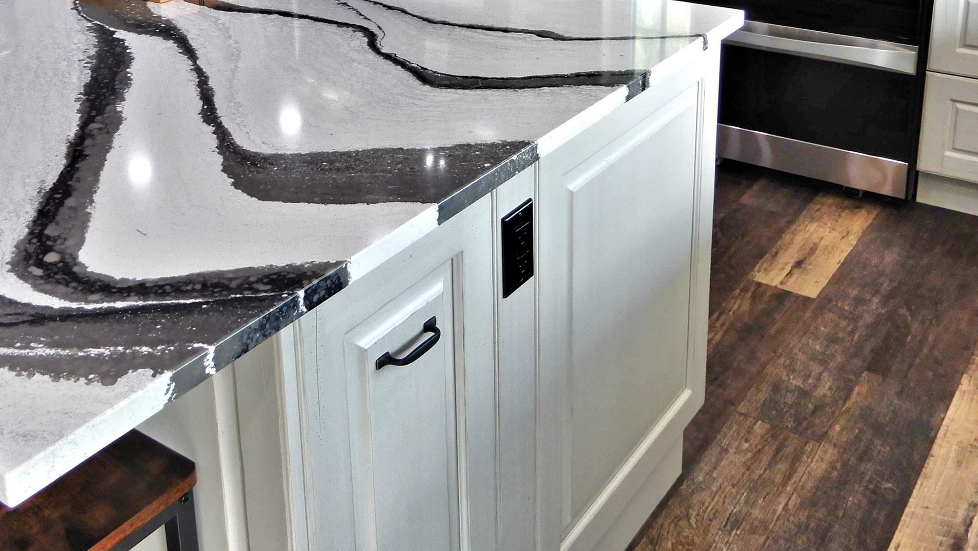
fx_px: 1037
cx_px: 431
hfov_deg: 50.4
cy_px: 2
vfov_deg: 28.0
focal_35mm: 40
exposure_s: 1/30
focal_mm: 4.3
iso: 100
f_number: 3.4
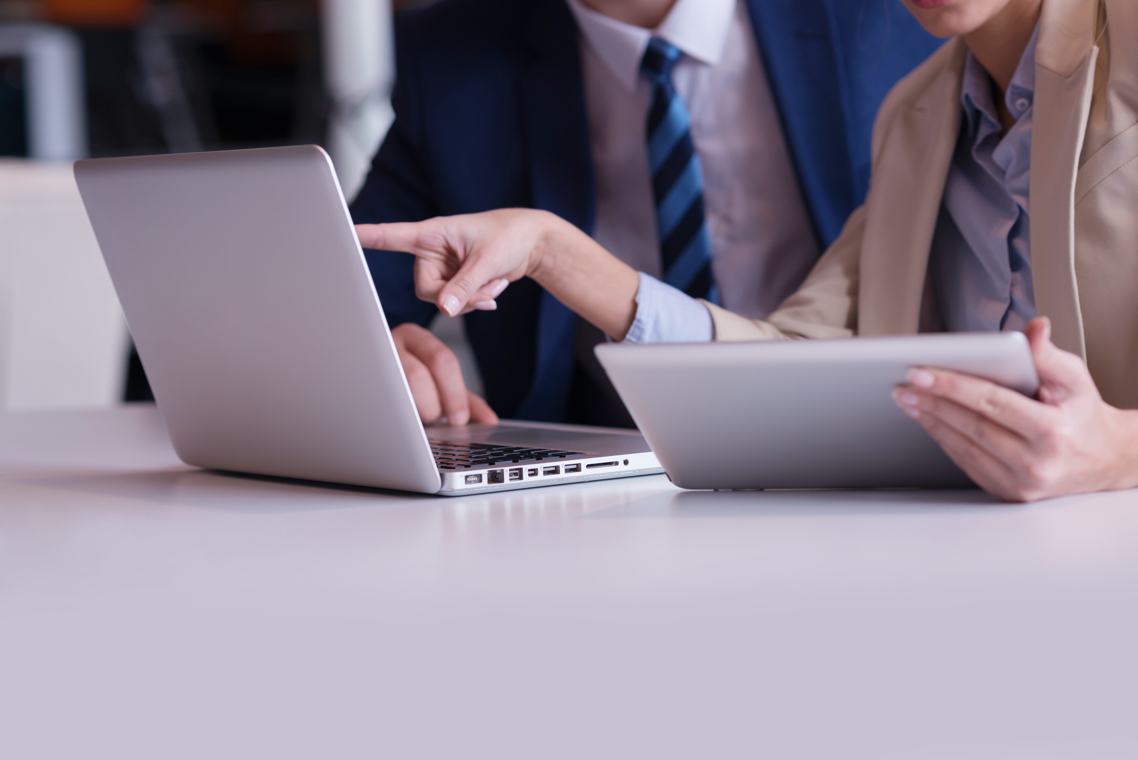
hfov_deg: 23.9
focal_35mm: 85
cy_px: 380
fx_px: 2688
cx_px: 569
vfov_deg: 16.1
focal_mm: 85
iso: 320
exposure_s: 1/250
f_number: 3.5
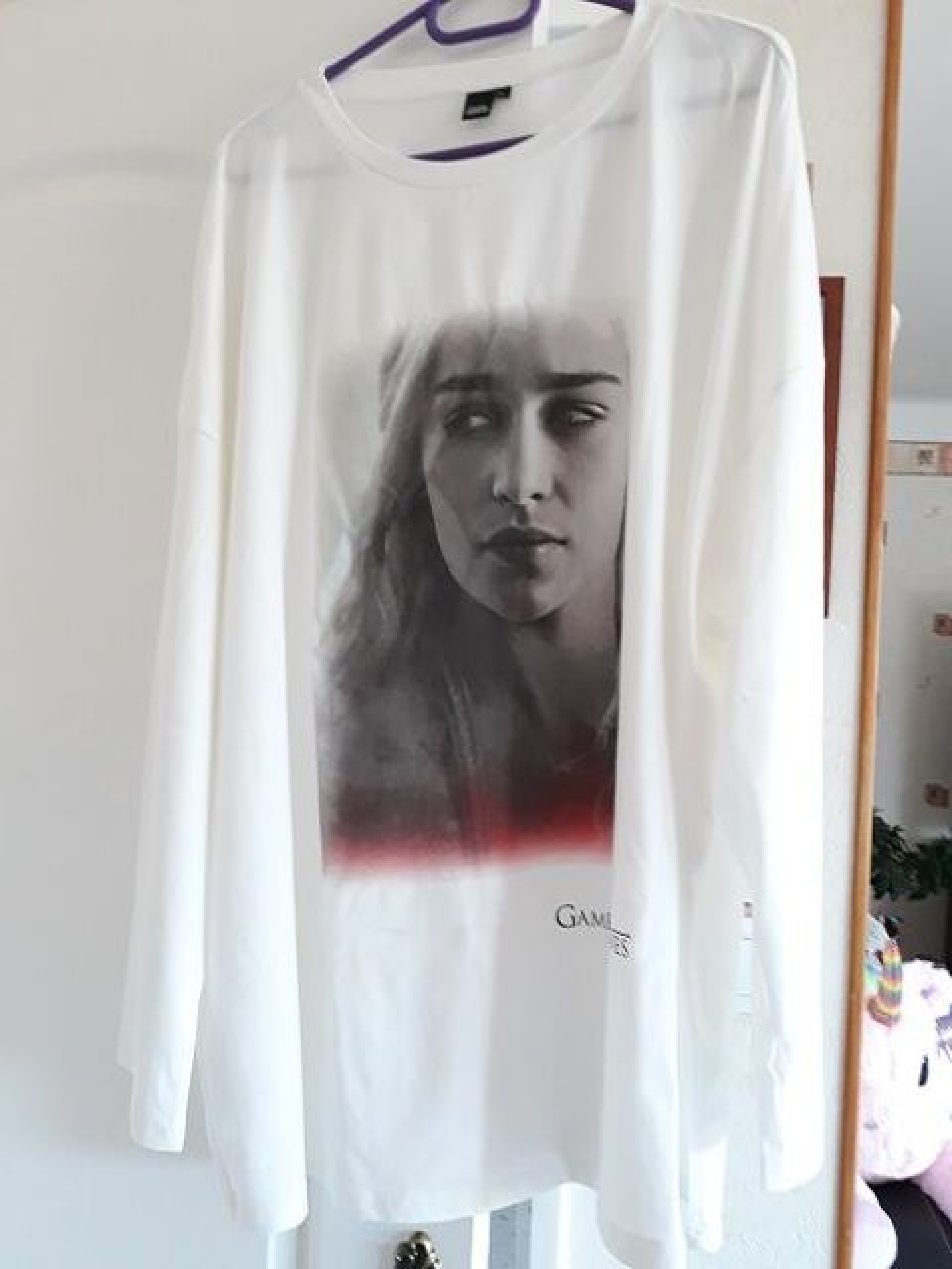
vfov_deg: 65.3
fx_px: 990
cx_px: 476
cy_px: 634
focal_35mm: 27
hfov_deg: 51.4
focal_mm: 3.71
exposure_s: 1/50
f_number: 1.7
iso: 125
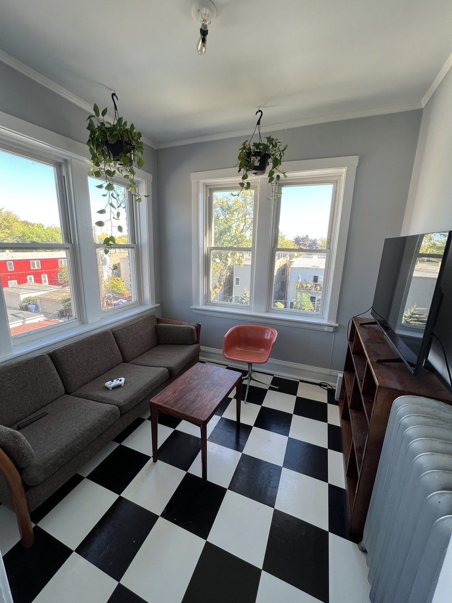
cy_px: 302
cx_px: 226
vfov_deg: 106.2
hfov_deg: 89.9
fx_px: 226
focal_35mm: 13
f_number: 1.8
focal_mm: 1.57
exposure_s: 1/106
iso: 32
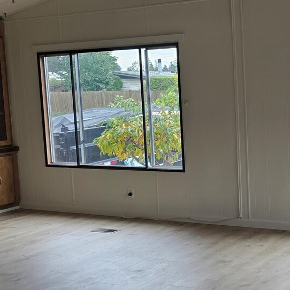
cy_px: 155
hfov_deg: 27.6
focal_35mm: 60
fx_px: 569
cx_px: 262
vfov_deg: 28.6
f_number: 1.7
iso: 125
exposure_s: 1/180
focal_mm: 6.3
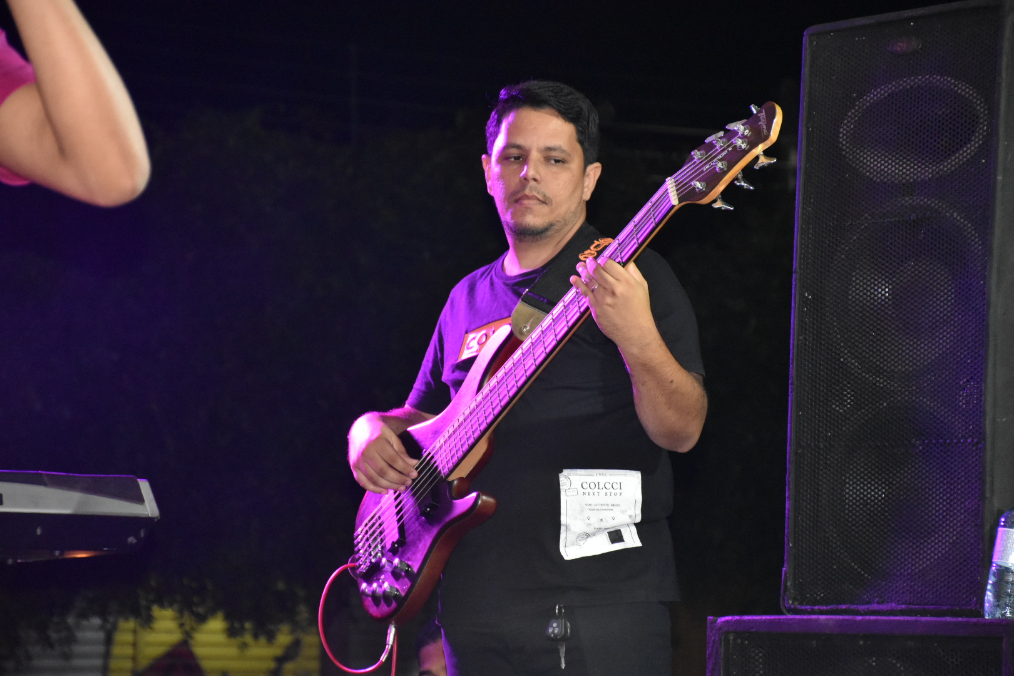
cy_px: 338
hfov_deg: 15.2
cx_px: 507
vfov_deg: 10.2
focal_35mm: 135
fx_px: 3802
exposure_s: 1/100
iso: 4000
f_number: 5.3
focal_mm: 90
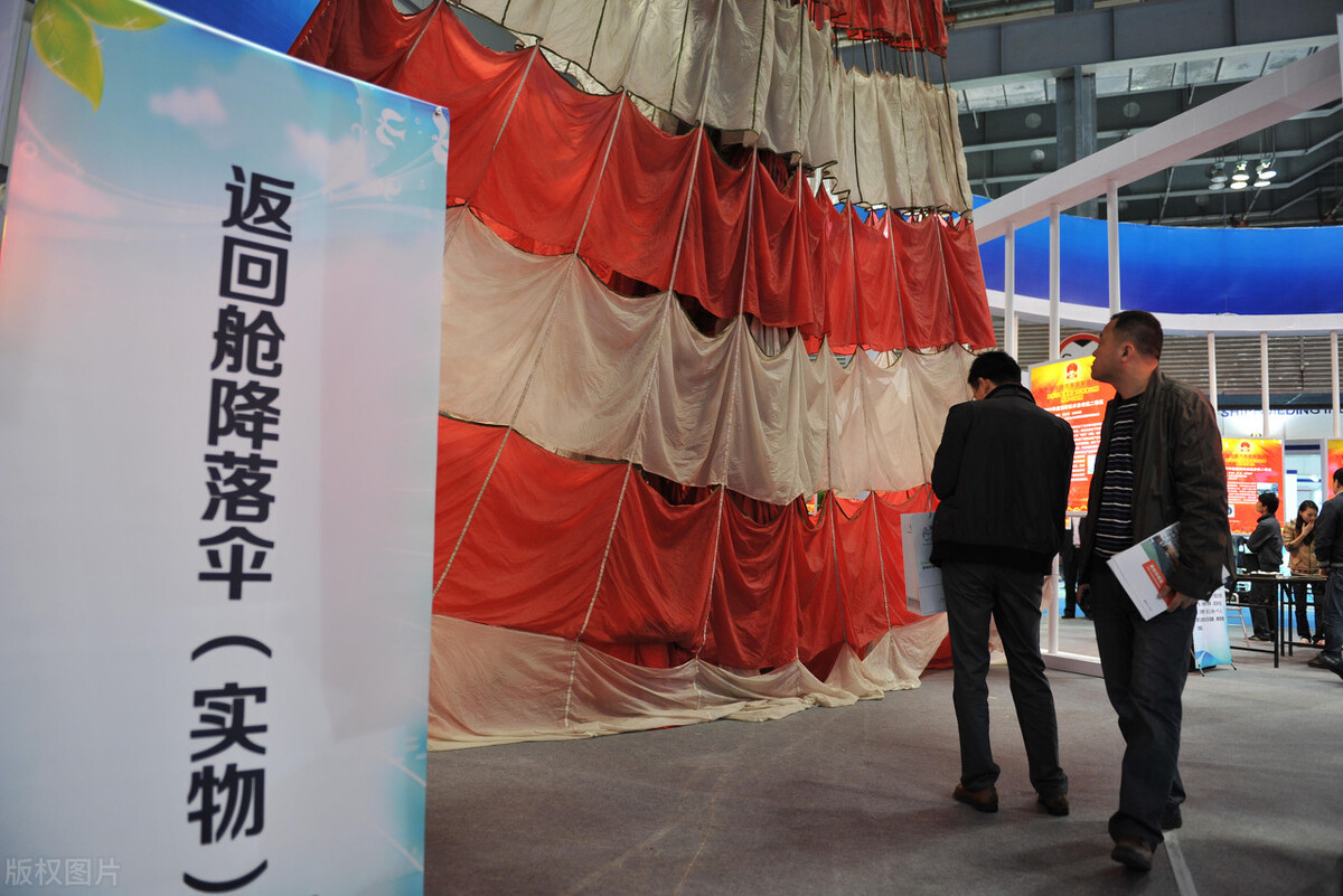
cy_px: 448
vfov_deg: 53.2
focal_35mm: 24
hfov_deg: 73.7
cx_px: 672
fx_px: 896
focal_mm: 24
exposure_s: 1/100
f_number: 2.8
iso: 800
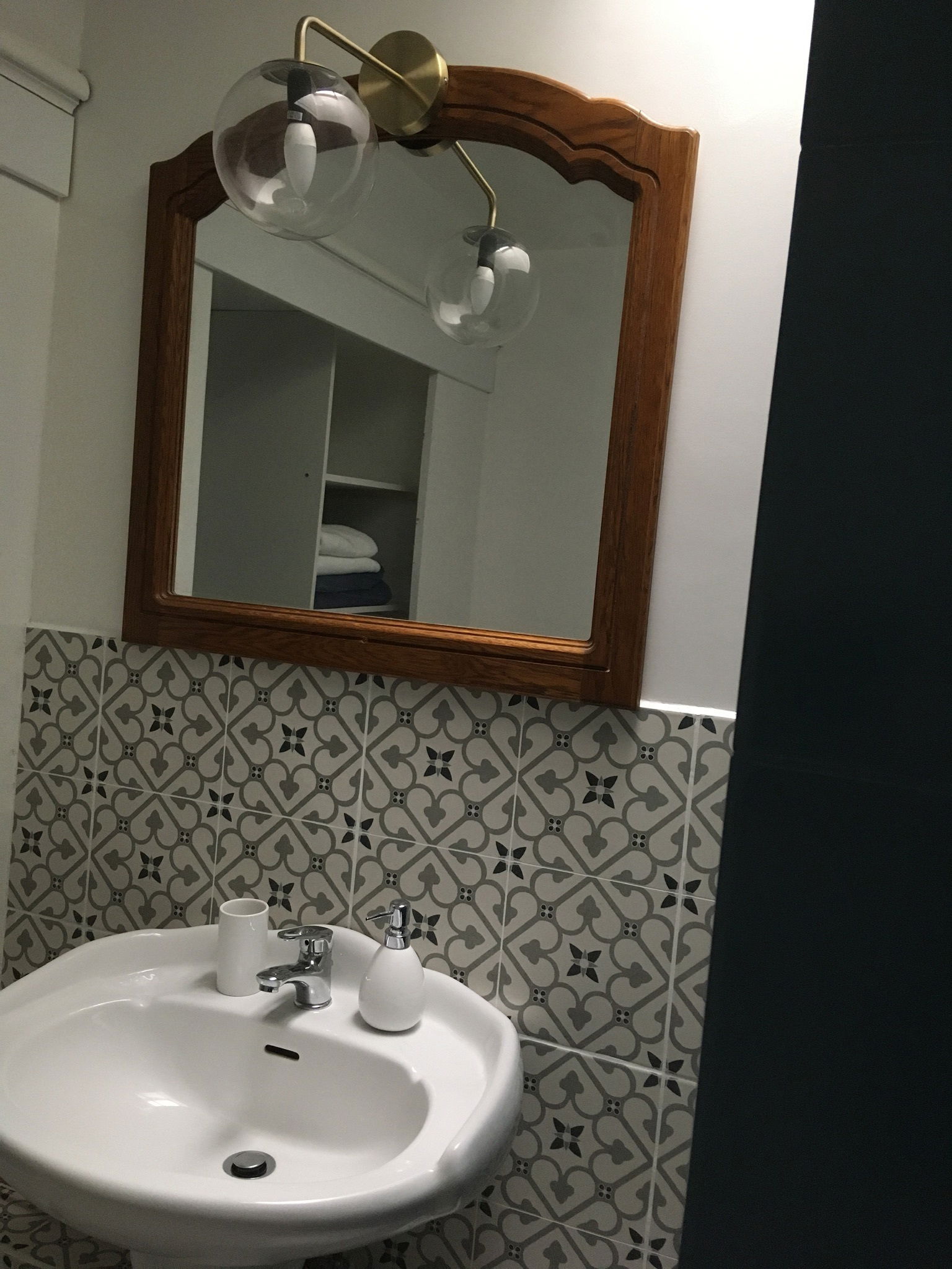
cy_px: 634
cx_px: 476
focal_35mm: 29
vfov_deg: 61.7
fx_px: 1063
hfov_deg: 48.2
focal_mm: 4.15
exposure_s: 1/25
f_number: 2.2
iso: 200
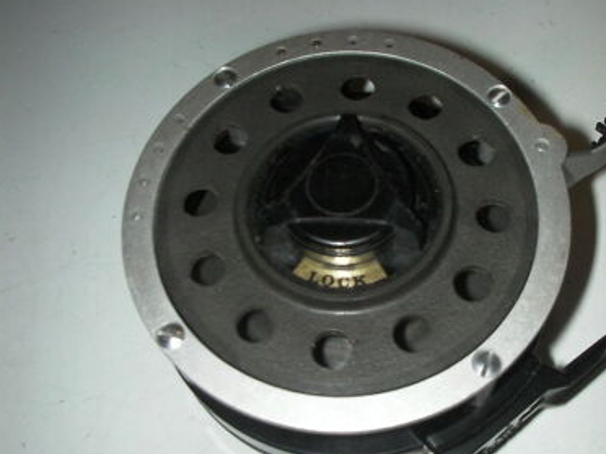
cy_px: 251
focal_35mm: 49
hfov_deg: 38.6
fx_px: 858
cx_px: 383
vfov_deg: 29.7
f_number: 5.6
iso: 200
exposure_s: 1/30
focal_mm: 6.3
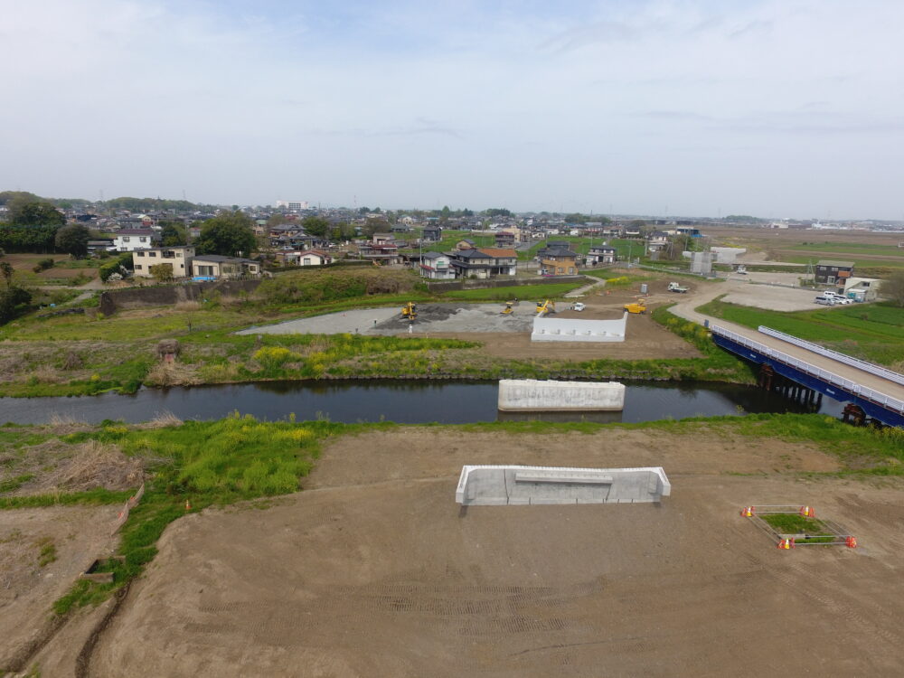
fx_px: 522
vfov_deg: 66.0
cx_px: 452
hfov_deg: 81.7
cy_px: 339
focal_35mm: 20
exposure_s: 1/756
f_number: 2.8
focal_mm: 3.61
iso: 100
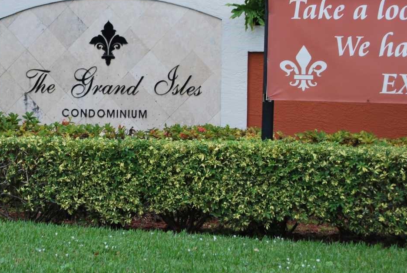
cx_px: 92
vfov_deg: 9.7
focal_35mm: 141
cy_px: 62
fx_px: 1594
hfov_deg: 14.5
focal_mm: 55
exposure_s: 1/160
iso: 100
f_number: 6.3
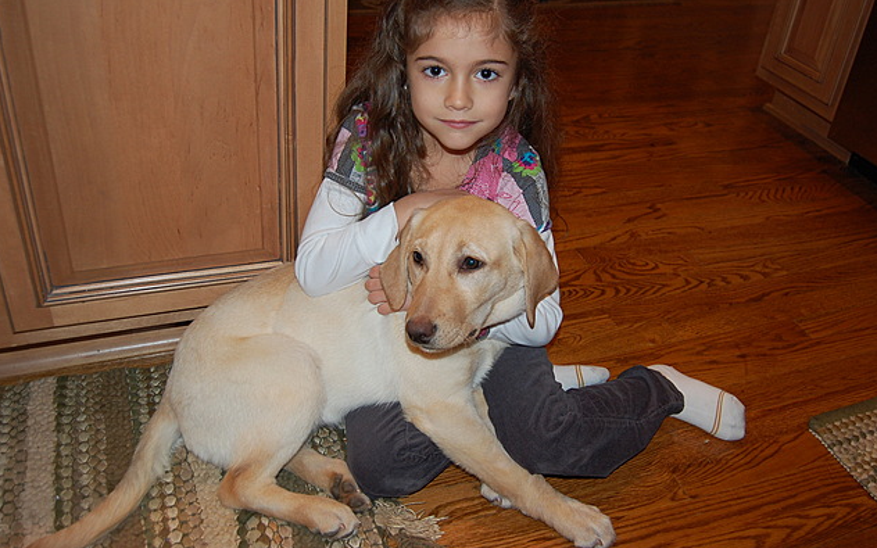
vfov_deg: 35.8
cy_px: 266
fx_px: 849
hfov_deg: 54.6
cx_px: 438
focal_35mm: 36
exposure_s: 1/60
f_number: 3.8
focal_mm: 23
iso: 400
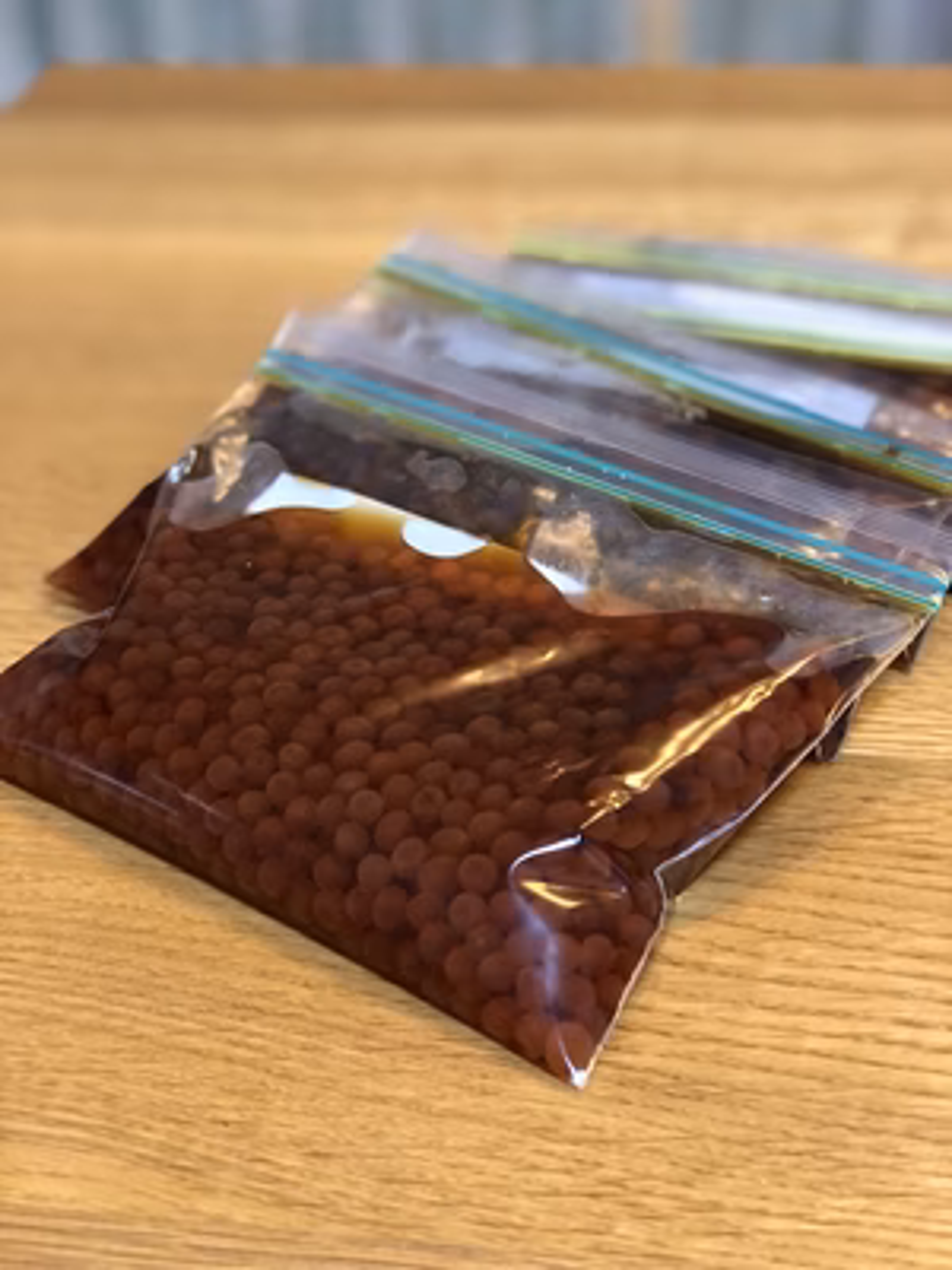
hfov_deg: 25.7
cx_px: 476
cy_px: 635
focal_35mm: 57
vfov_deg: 33.8
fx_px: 2090
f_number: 2.8
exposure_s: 1/30
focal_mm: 6.6
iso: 320
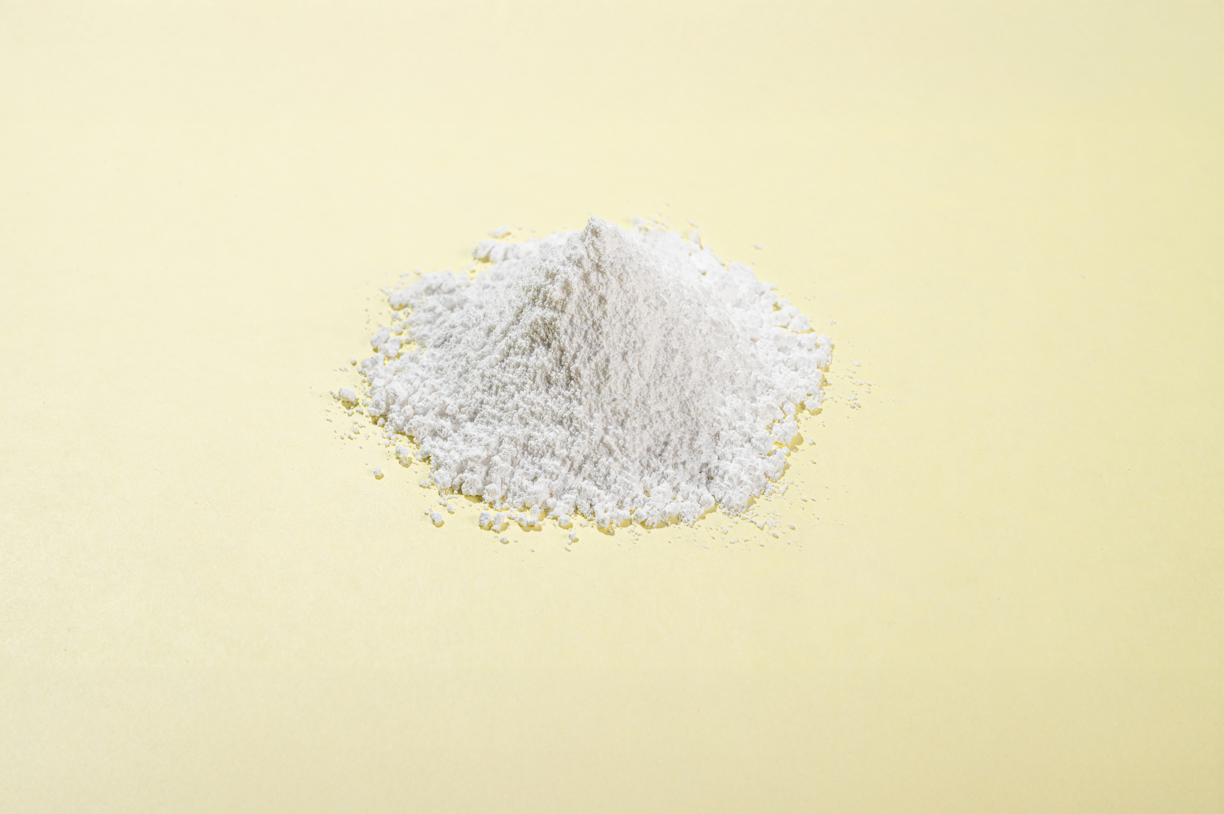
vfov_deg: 17.7
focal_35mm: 77
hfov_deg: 26.3
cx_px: 612
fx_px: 2616
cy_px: 407
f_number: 13
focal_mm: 77
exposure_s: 1/10
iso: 250
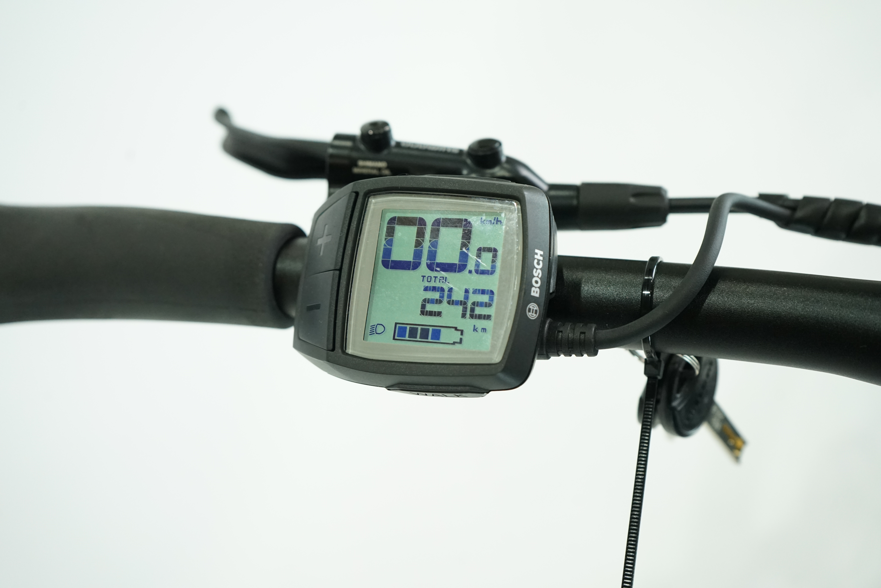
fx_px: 979
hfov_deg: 48.5
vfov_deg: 33.4
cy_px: 294
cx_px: 440
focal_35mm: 40
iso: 2500
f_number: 5.6
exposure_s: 1/200
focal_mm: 40
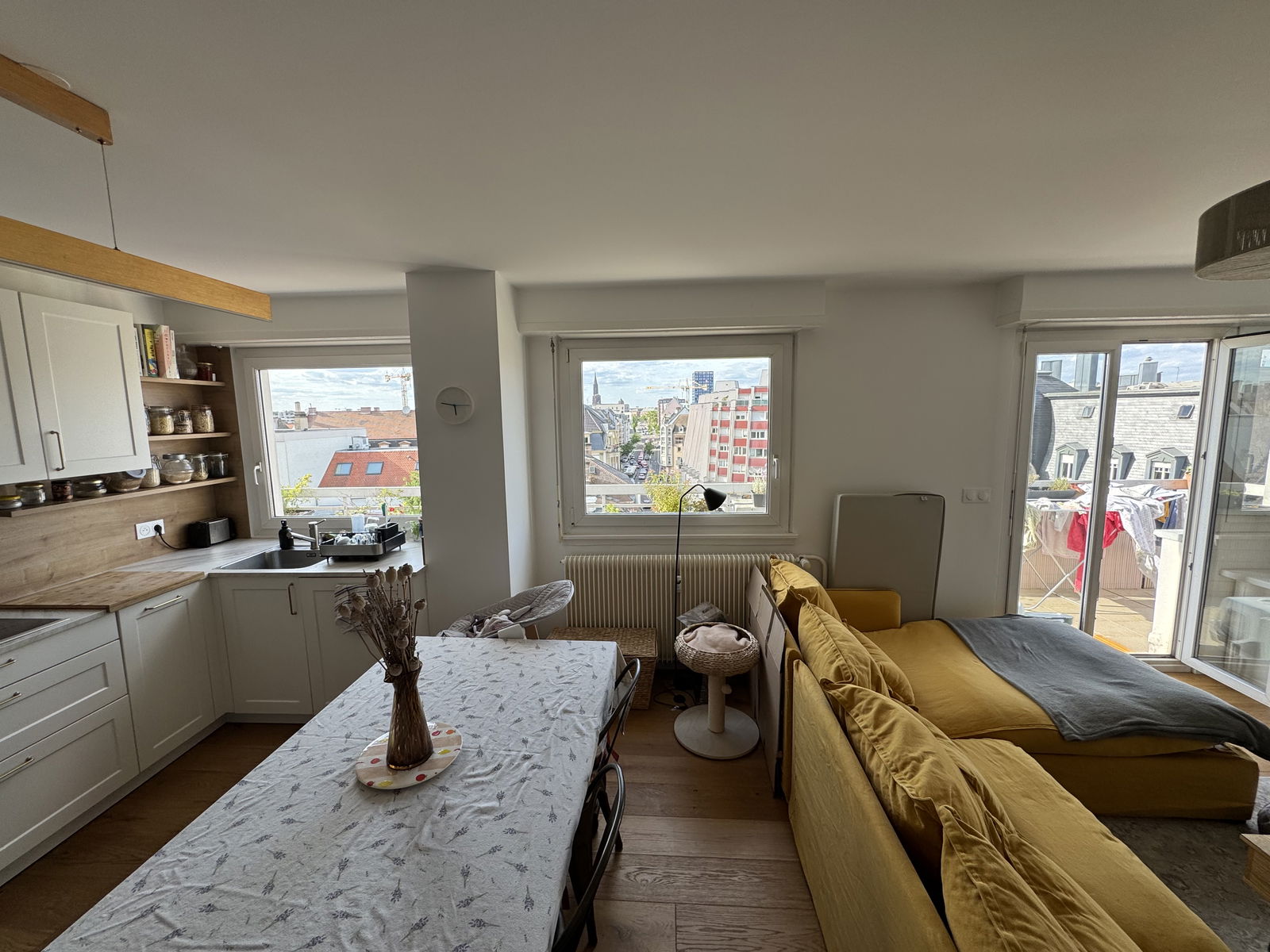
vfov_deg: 85.7
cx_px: 635
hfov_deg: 102.1
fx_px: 514
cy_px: 476
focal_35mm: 14
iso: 40
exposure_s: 1/206
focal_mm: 2.22
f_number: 2.2
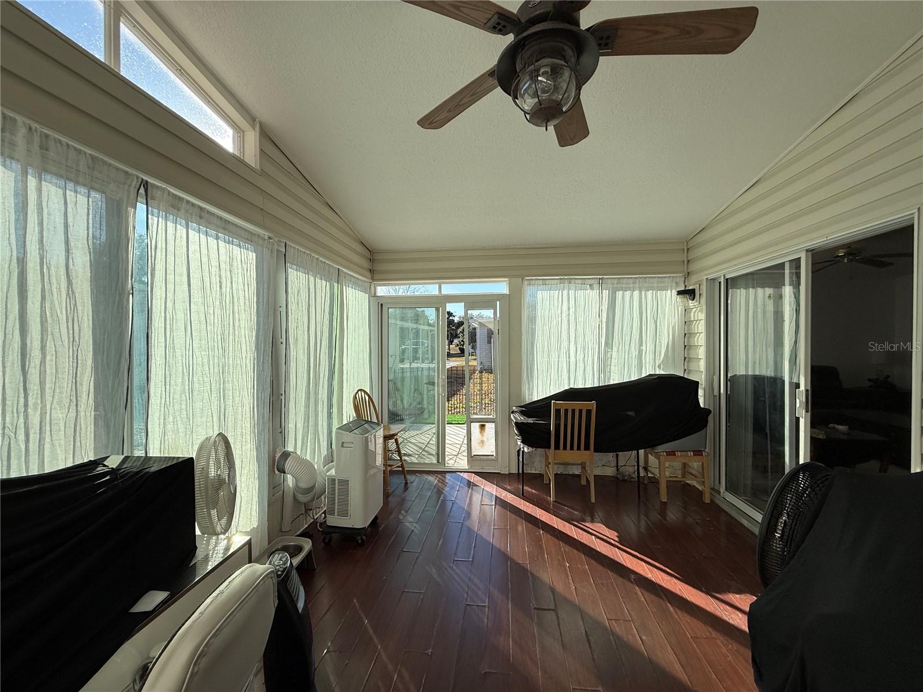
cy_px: 346
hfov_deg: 102.1
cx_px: 462
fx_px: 373
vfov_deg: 85.7
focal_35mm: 14
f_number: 2.2
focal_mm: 2.22
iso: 50
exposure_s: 1/1033
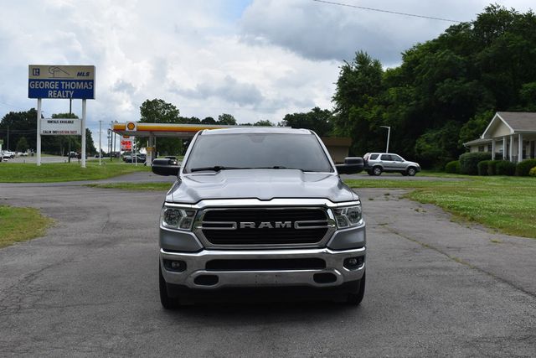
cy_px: 179
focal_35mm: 44
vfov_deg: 30.9
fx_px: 648
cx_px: 268
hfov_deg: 45.0
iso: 100
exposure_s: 1/250
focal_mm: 29
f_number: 8
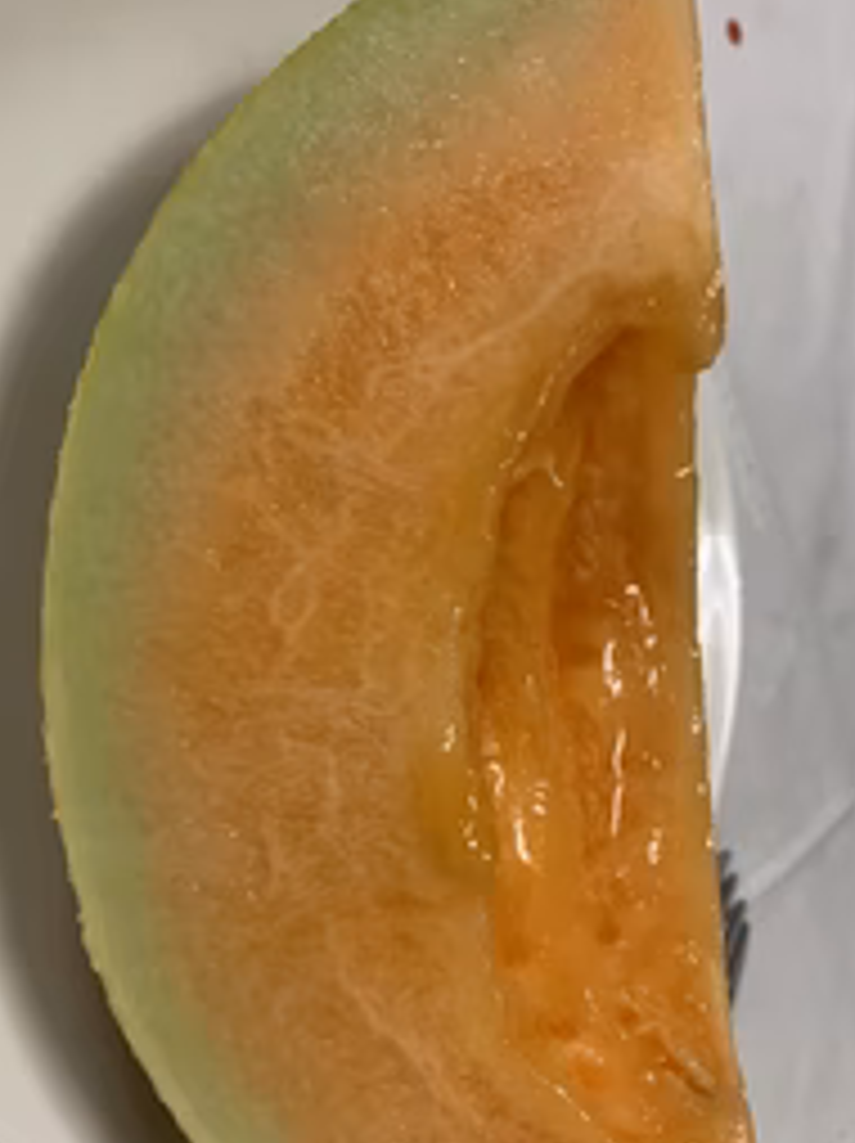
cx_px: 306
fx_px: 1353
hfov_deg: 34.8
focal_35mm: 41
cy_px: 644
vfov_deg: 45.7
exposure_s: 1/60
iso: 125
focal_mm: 4.25
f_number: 1.8
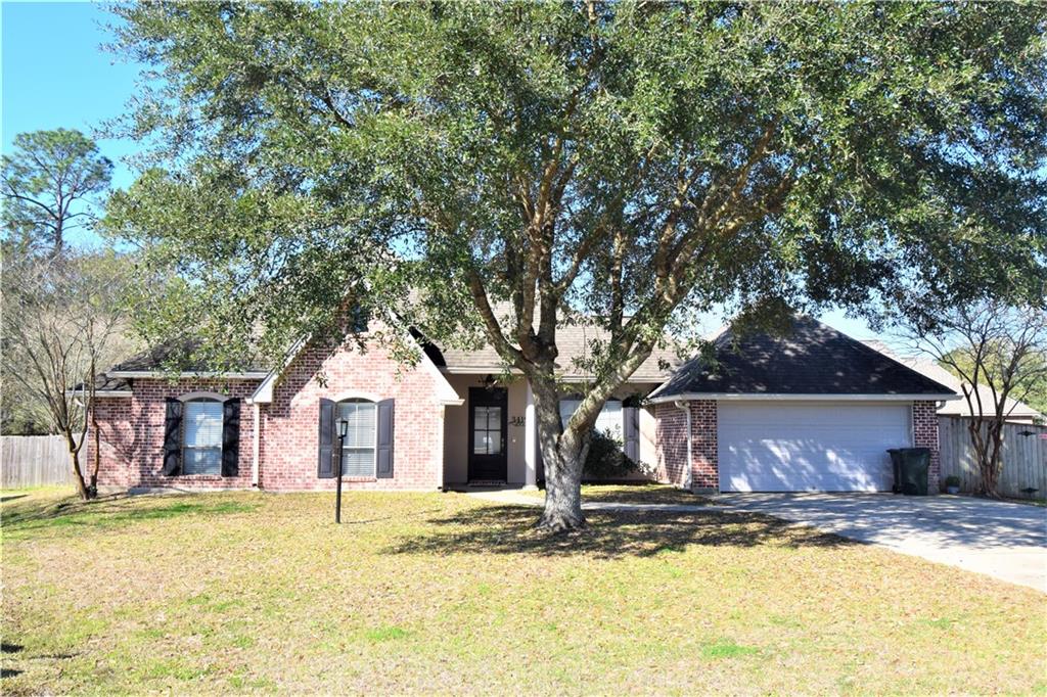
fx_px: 872
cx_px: 524
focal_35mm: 30
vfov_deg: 43.6
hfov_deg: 61.9
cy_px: 348
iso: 400
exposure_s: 1/250
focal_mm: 20
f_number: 10
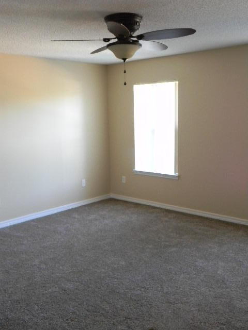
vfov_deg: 51.4
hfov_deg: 39.7
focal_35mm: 36
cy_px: 165
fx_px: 344
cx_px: 124
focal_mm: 6.4
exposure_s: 1/15.2
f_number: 3.7
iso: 400
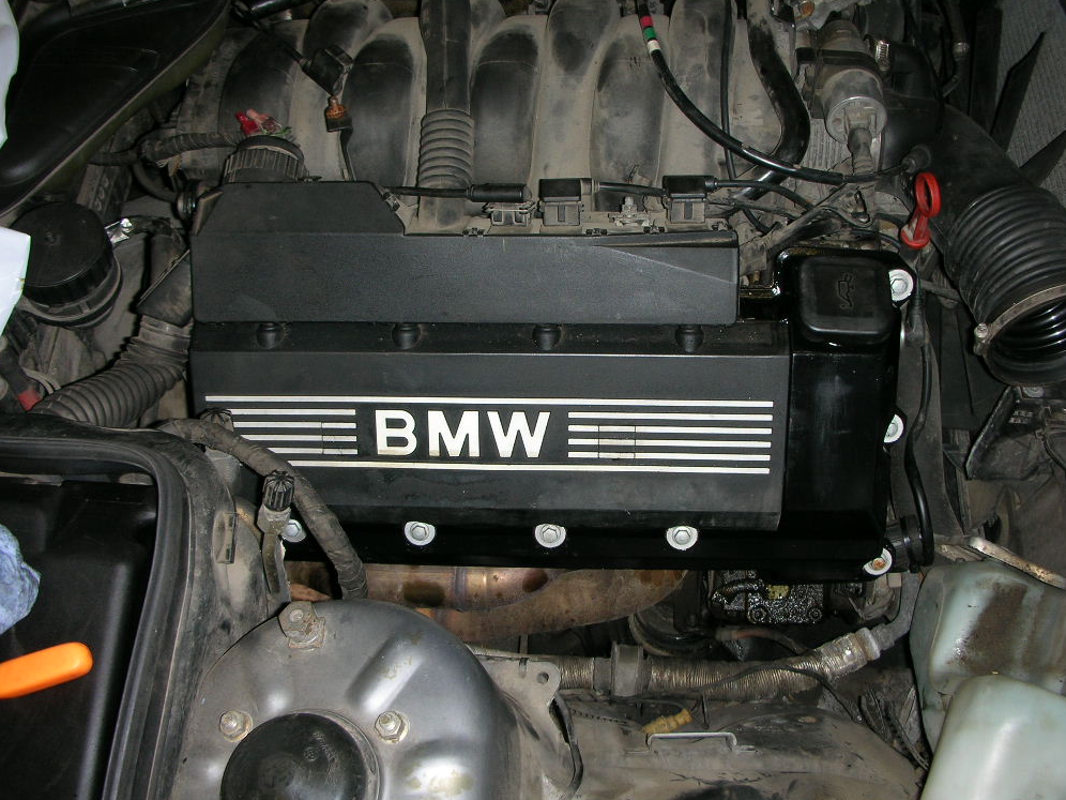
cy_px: 391
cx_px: 532
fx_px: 1109
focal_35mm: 36
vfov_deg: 39.7
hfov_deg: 51.4
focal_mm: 5.8
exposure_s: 1/60.1
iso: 51
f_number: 3
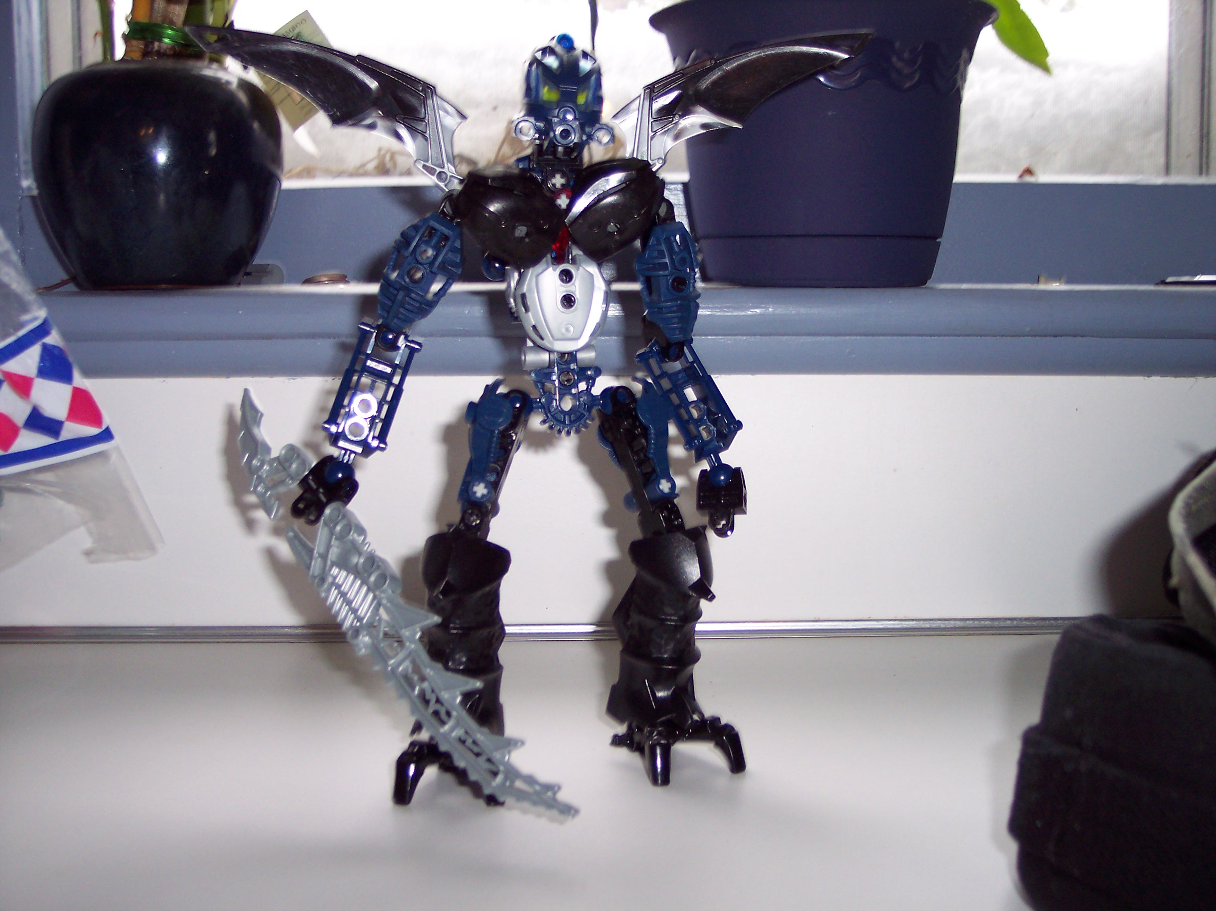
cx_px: 608
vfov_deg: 37.7
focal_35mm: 38
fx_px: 1334
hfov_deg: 49.0
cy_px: 456
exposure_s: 1/30
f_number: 2.8
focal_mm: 8
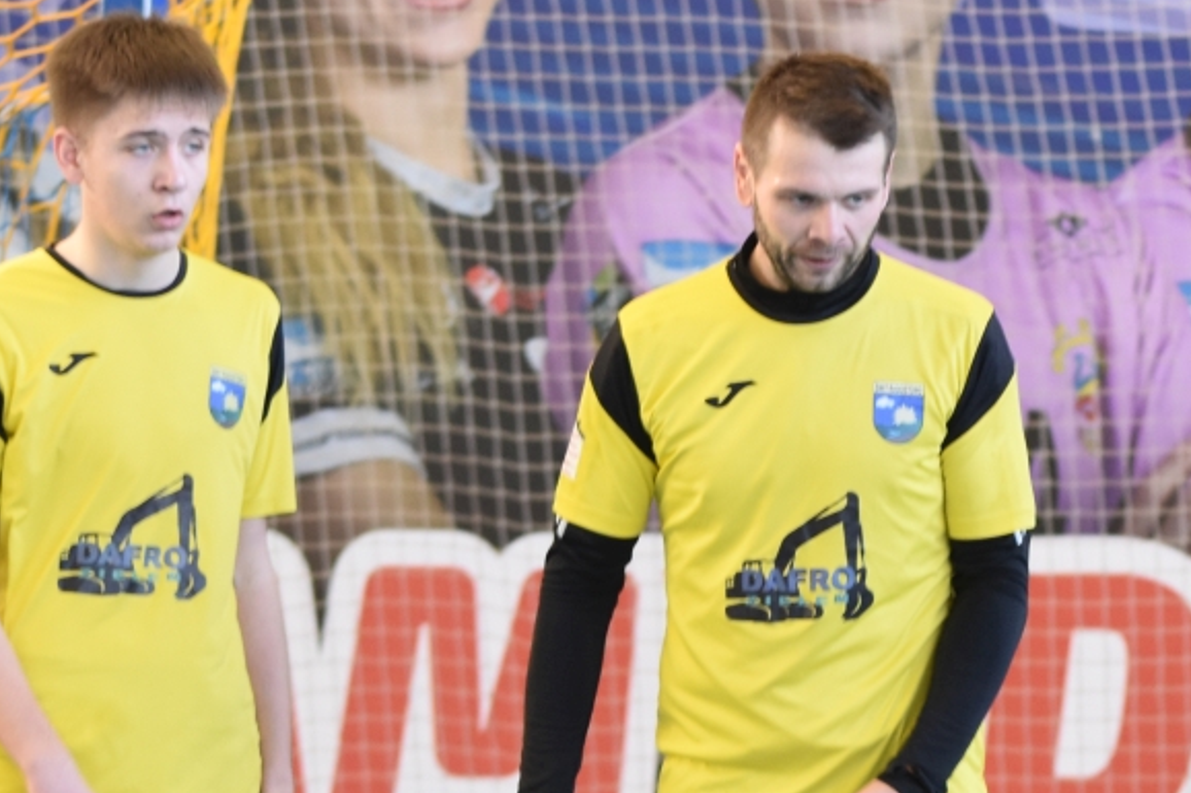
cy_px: 946
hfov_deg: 4.5
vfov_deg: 3.0
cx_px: 1278
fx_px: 15114
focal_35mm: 457
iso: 800
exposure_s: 1/200
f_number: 3.5
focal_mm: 110
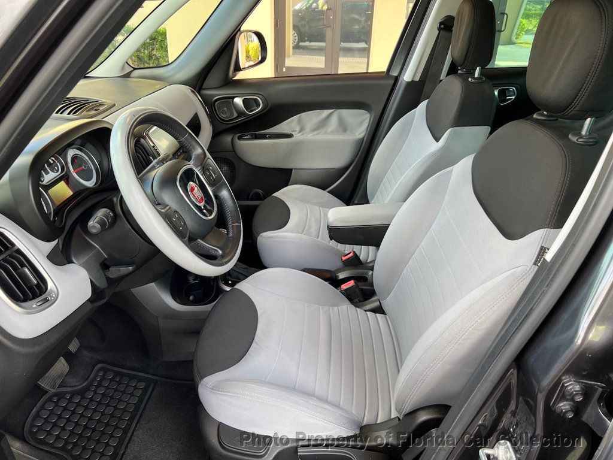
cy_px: 230
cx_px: 306
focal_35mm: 26
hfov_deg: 67.3
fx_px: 460
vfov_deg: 53.1
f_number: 1.5
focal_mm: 5.7
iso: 50
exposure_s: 1/121
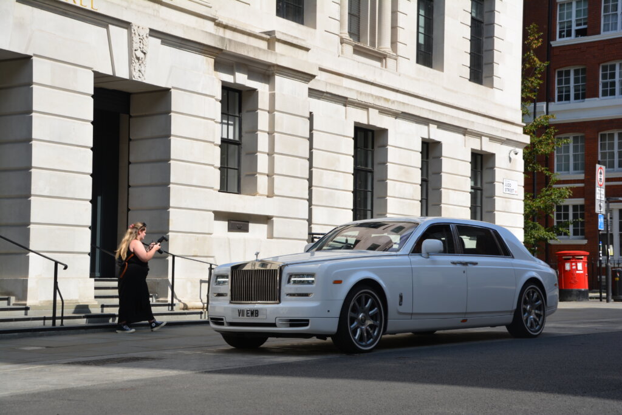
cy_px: 208
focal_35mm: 63
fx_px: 1089
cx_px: 311
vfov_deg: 21.6
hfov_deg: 31.9
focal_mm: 42
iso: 100
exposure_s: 1/320
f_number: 9
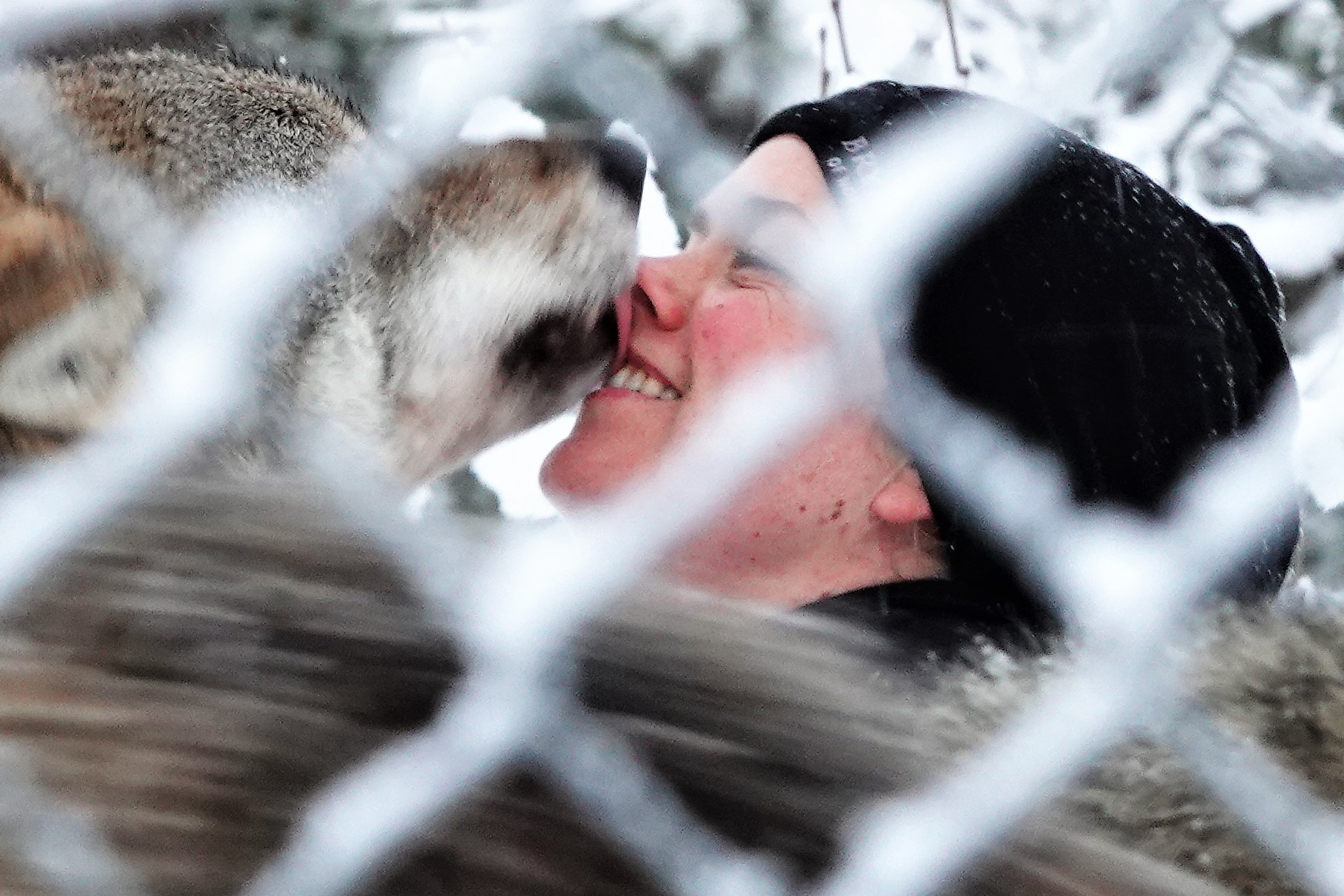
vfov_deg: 2.5
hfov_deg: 3.8
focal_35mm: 546
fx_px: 20384
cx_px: 534
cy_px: 492
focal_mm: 132.24
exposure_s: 1/30
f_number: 9
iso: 400
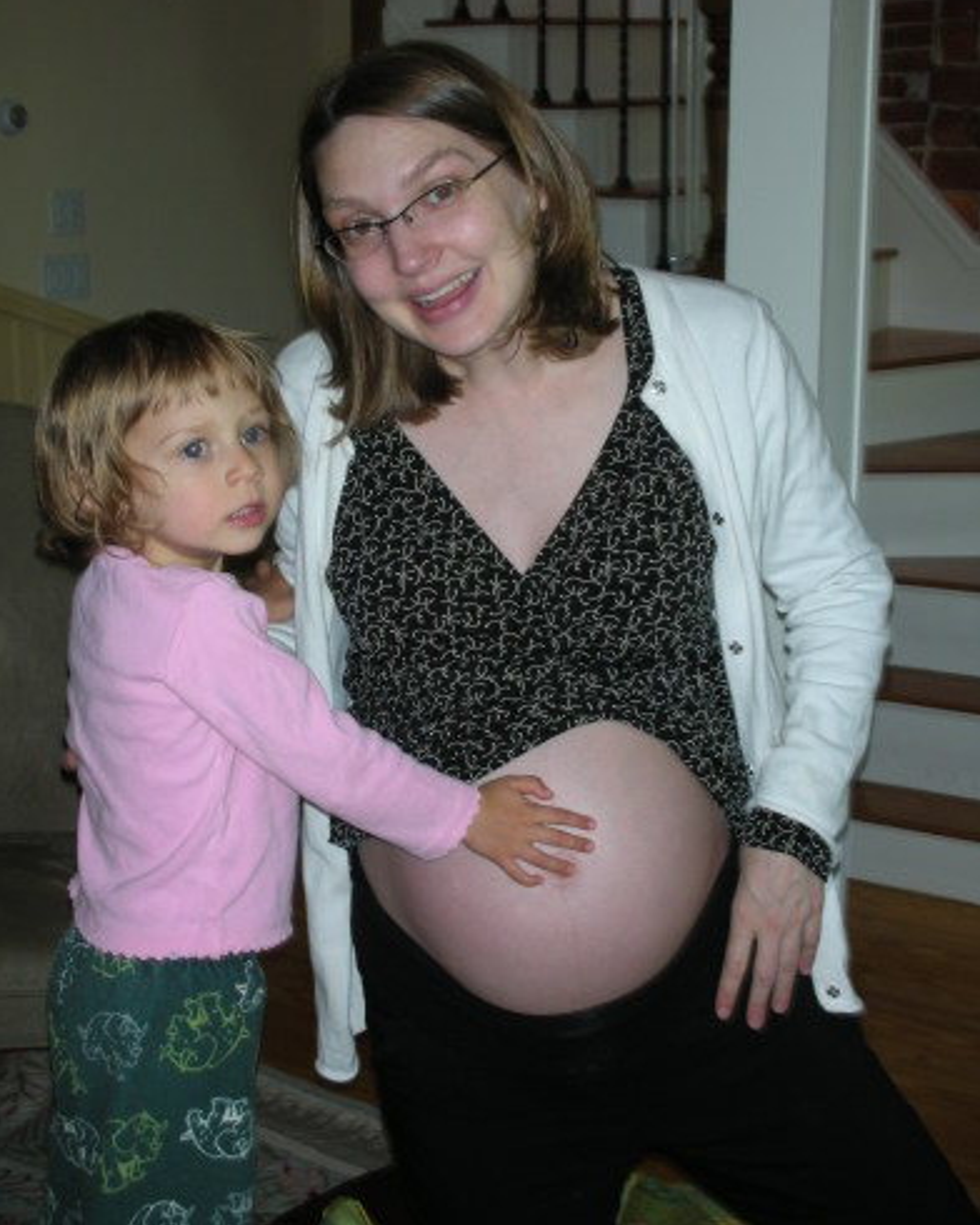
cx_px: 485
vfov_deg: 33.6
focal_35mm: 56
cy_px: 610
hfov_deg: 27.1
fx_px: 2030
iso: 85
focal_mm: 8.8
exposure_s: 1/60
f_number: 3.5
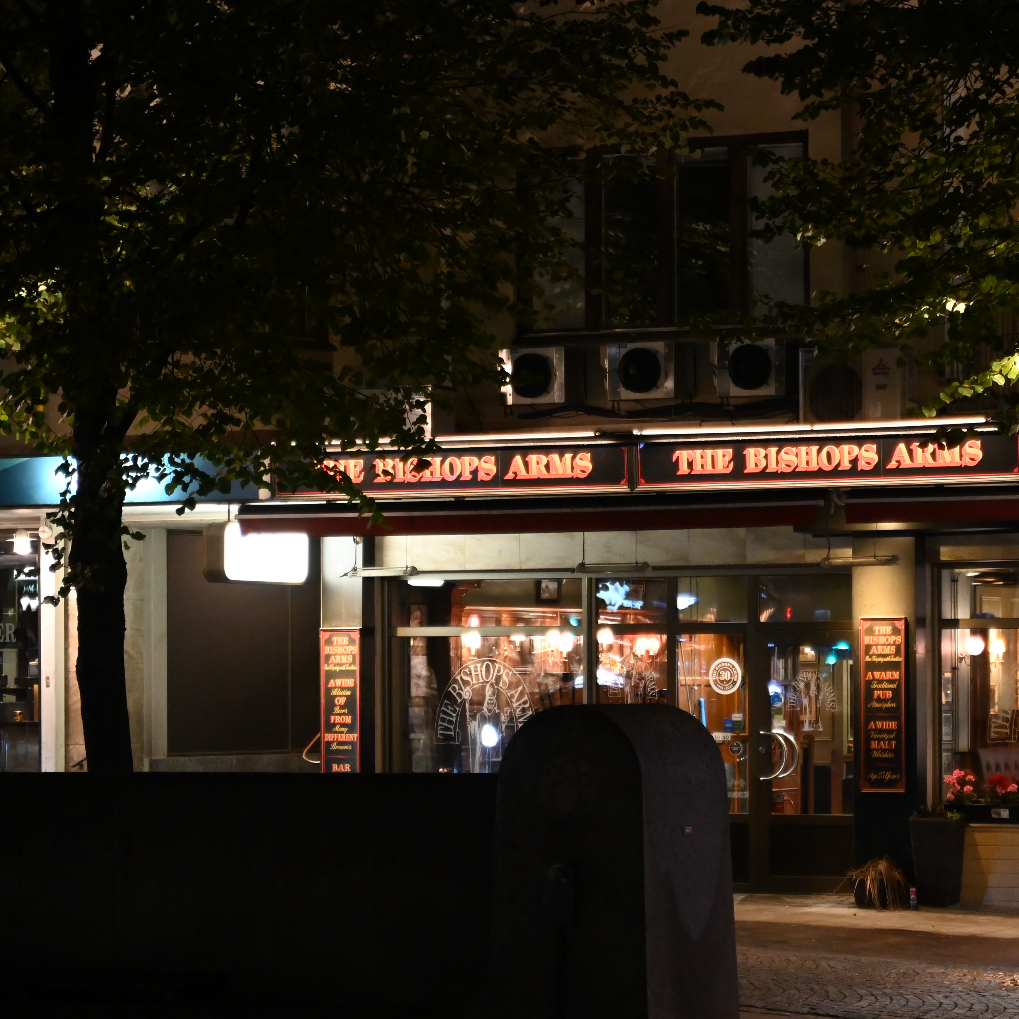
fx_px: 4263
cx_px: 844
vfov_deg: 13.6
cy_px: 646
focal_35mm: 128
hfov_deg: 13.5
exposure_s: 1/80
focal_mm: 75
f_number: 2.8
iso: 6400
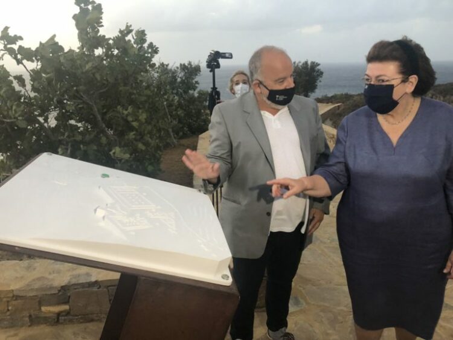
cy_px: 170
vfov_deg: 49.8
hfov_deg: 63.4
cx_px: 226
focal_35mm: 28
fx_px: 367
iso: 64
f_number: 1.8
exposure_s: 1/15
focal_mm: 4
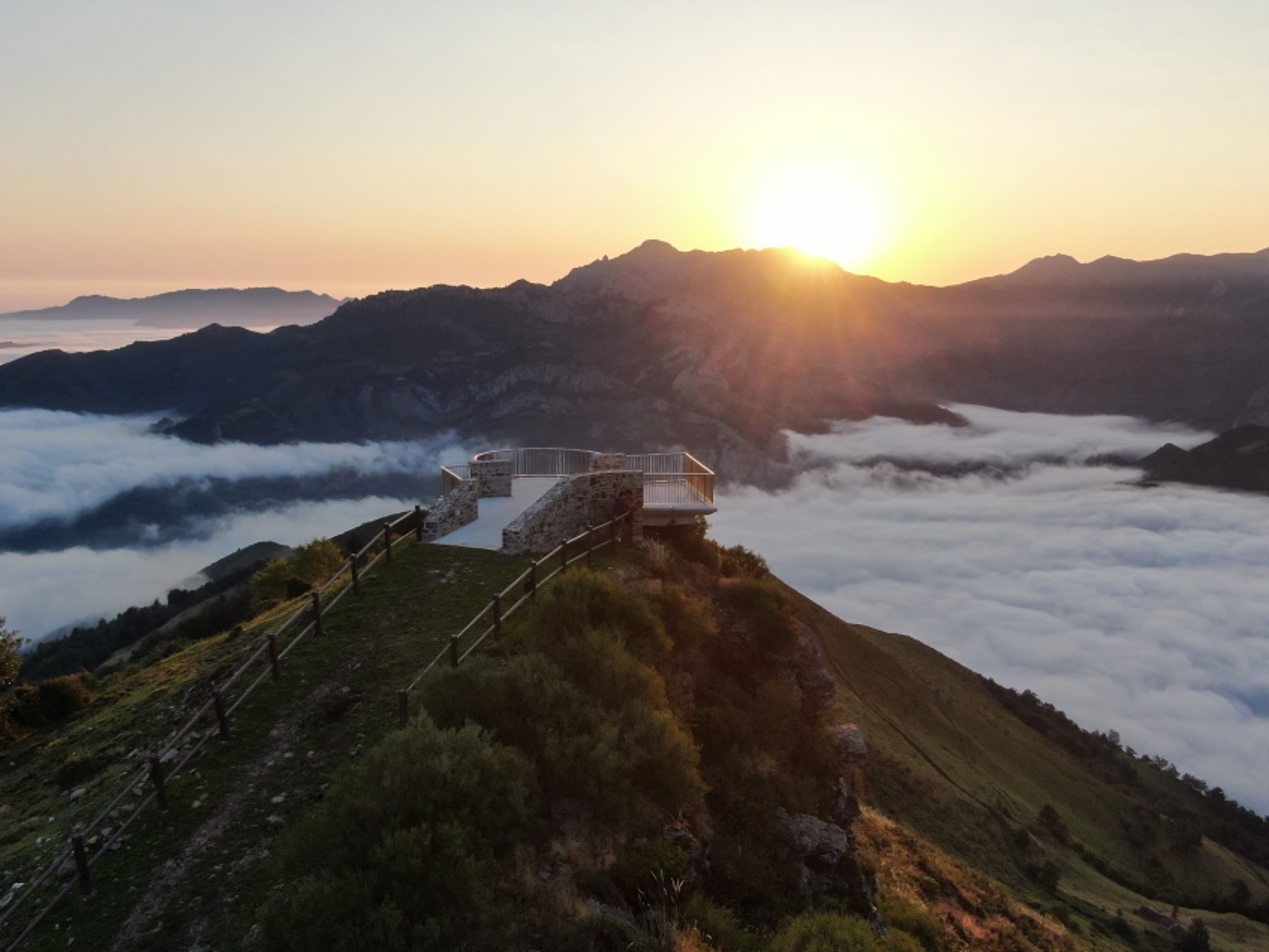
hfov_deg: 61.5
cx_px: 581
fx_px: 1064
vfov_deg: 48.3
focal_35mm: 29
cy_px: 464
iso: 100
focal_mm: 4.39
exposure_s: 1/640
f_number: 2.8
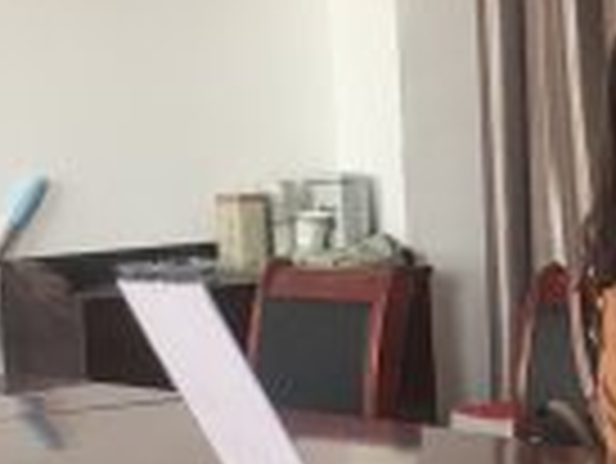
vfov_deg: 8.3
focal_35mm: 180
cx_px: 596
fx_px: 3206
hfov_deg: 10.9
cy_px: 230
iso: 25
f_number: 2.2
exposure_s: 1/33
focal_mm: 4.15
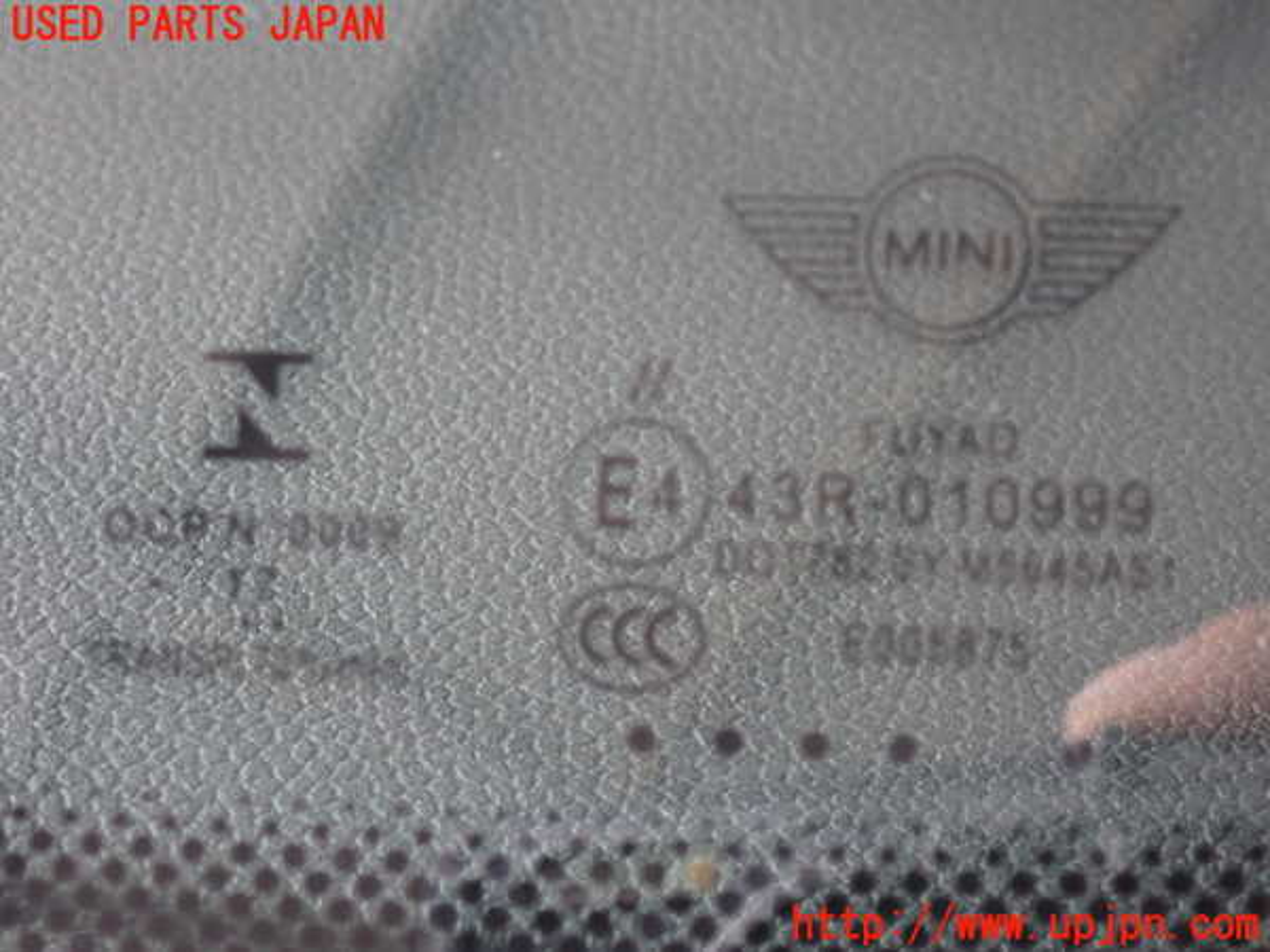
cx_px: 635
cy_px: 476
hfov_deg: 19.6
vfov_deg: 14.8
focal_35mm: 100
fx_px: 3669
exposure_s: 1/50
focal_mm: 18
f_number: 4.9
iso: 800
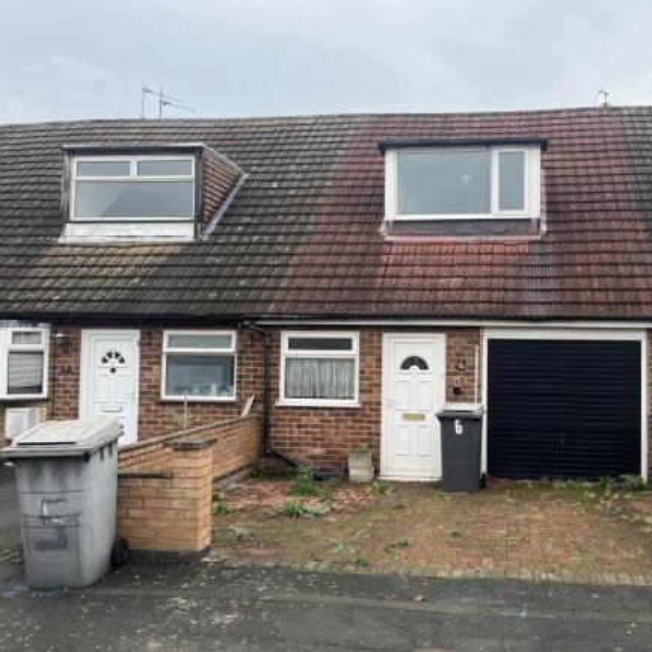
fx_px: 661
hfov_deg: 51.5
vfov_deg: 52.5
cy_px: 324
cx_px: 437
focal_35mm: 31
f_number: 1.6
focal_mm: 5.1
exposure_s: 1/508
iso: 50
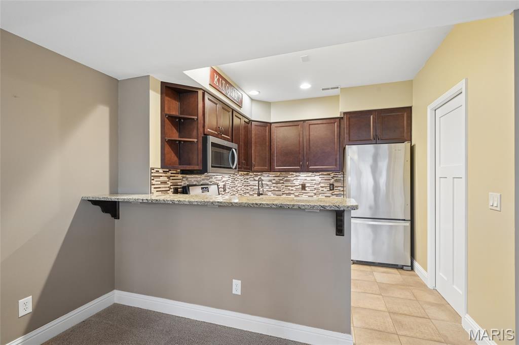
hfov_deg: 100.4
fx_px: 216
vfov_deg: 77.2
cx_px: 260
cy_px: 172
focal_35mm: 15
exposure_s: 1/4
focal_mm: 15
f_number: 8
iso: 400
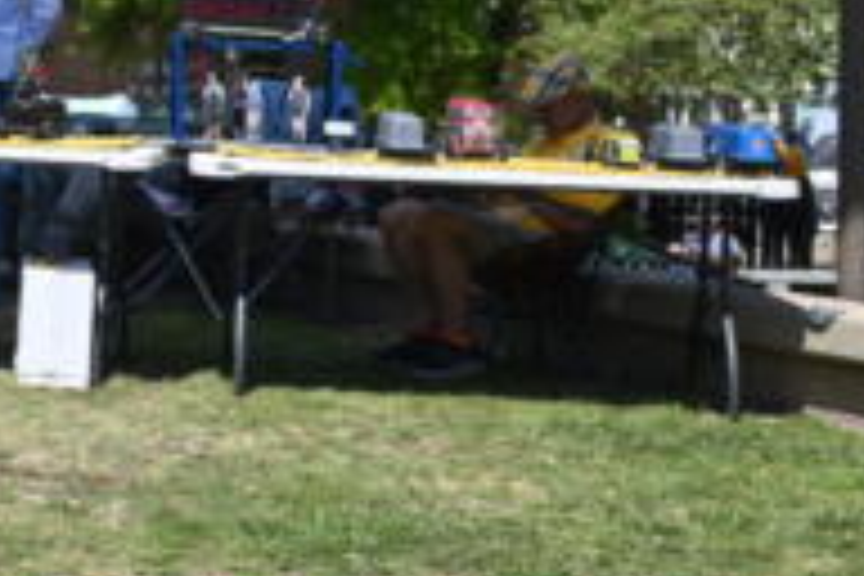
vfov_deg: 10.8
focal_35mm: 125
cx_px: -153
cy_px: -119
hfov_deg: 15.8
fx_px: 3000
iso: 100
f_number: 7.1
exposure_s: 1/400
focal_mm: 48
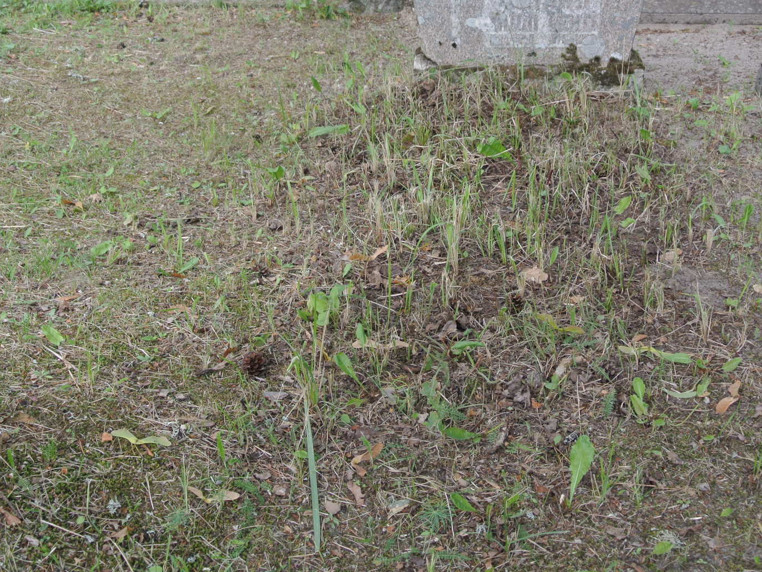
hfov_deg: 41.2
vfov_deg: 31.5
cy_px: 271
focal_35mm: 46
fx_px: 1012
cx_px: 404
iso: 100
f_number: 3.8
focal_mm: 12.7
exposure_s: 1/200
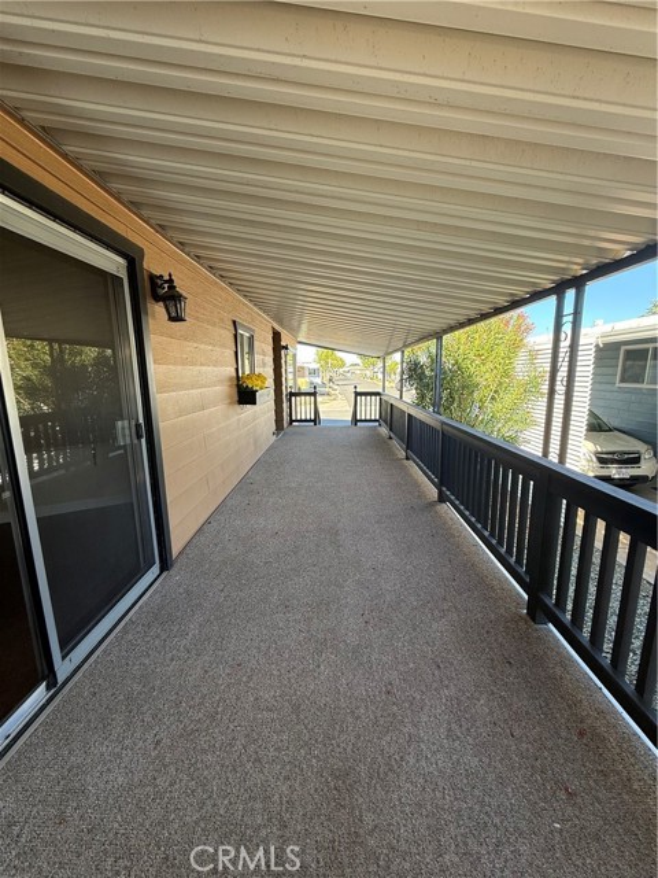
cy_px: 439
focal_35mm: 14
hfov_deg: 85.7
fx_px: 355
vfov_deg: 102.1
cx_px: 329
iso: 64
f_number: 2.2
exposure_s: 1/135
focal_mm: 2.22
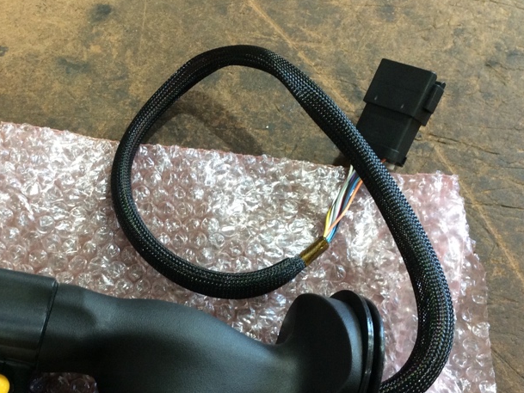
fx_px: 636
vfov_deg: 34.2
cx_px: 216
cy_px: 248
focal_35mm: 42
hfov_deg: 44.6
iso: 80
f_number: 2.4
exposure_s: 1/24
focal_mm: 3.3
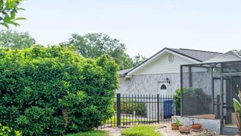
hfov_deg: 31.2
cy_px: 93
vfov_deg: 23.4
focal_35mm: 51
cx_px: 316
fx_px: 326
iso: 200
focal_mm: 17
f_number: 9
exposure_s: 1/60
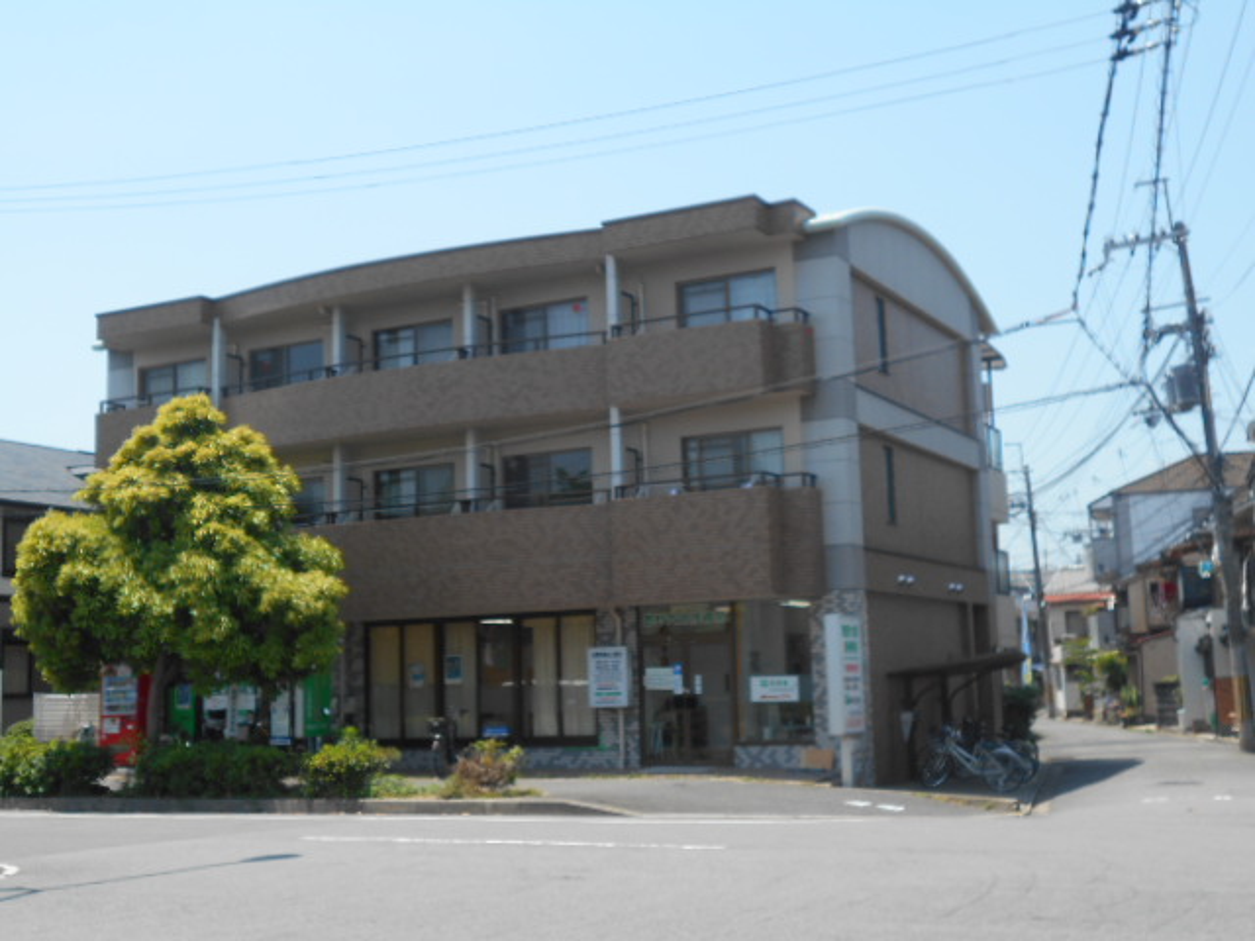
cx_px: 628
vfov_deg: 32.9
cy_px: 470
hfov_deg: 42.9
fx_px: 1595
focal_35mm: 44
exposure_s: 1/500
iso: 80
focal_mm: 7.7
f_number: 4.2
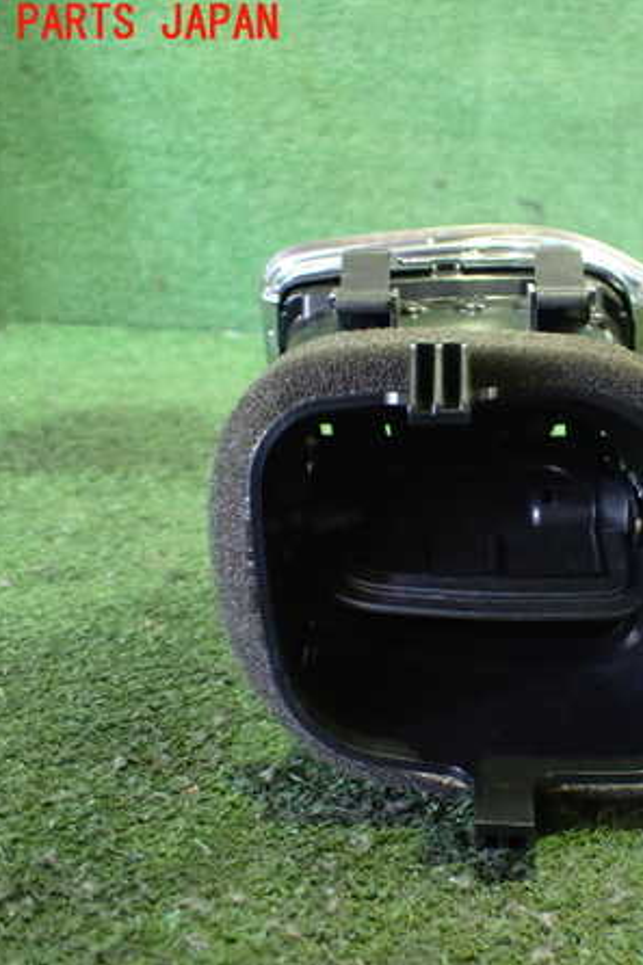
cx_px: 535
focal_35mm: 42
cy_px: 485
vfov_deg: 46.4
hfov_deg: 30.9
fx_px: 1126
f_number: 2.3
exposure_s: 1/30
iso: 1000
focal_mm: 5.4
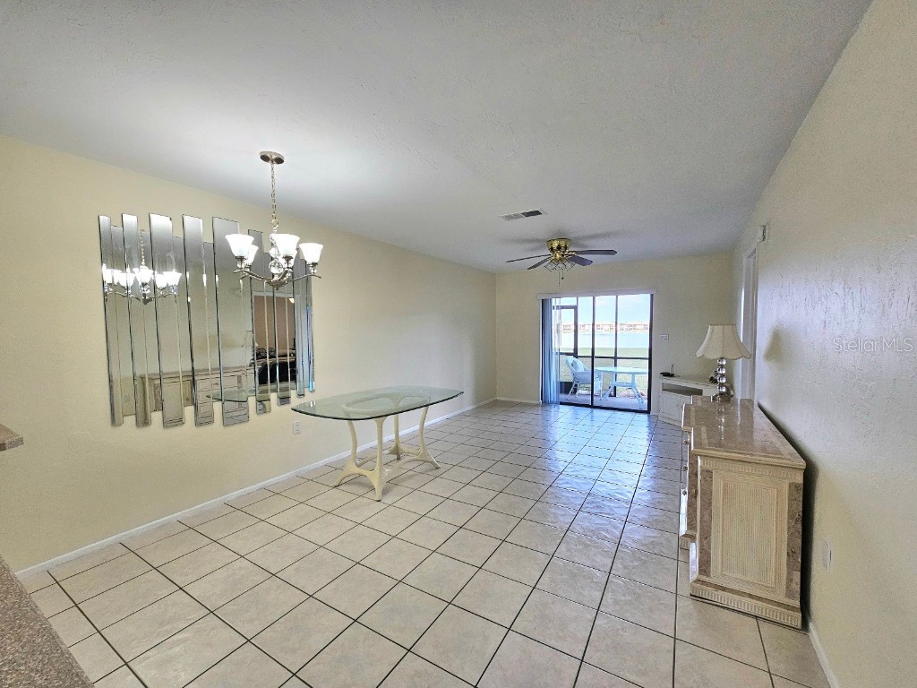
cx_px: 458
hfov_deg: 106.2
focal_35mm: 13
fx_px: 344
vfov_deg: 89.9
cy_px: 344
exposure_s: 1/120
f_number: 2.2
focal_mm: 2.2
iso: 100
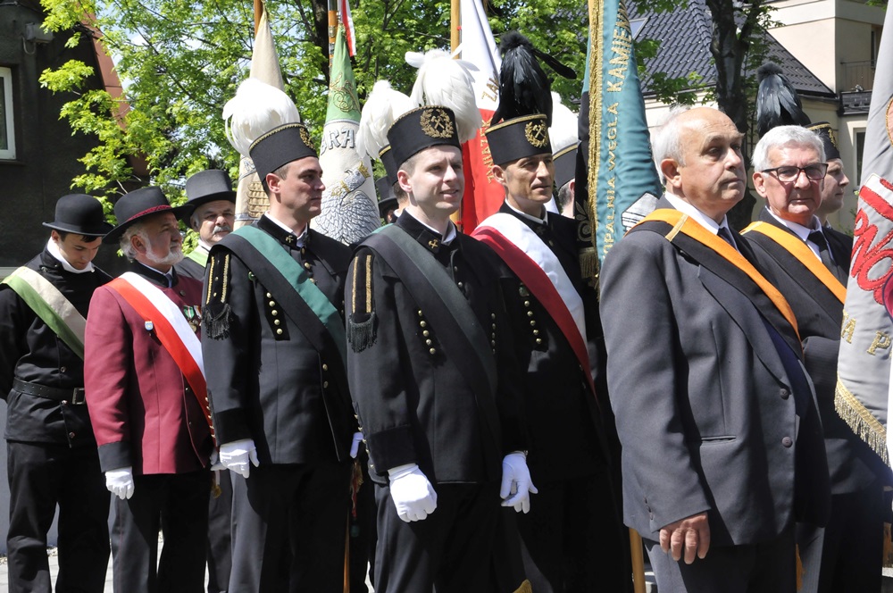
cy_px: 296
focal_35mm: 72
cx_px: 446
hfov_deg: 28.1
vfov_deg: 18.9
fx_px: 1784
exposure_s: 1/500
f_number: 11
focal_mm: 48
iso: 800
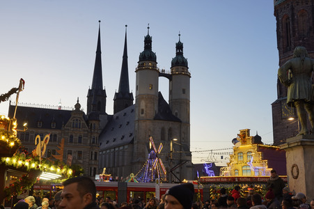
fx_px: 375
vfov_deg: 31.1
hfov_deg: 45.5
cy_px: 104
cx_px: 157
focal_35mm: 43
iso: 640
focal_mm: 43
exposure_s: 1/25
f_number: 7.1
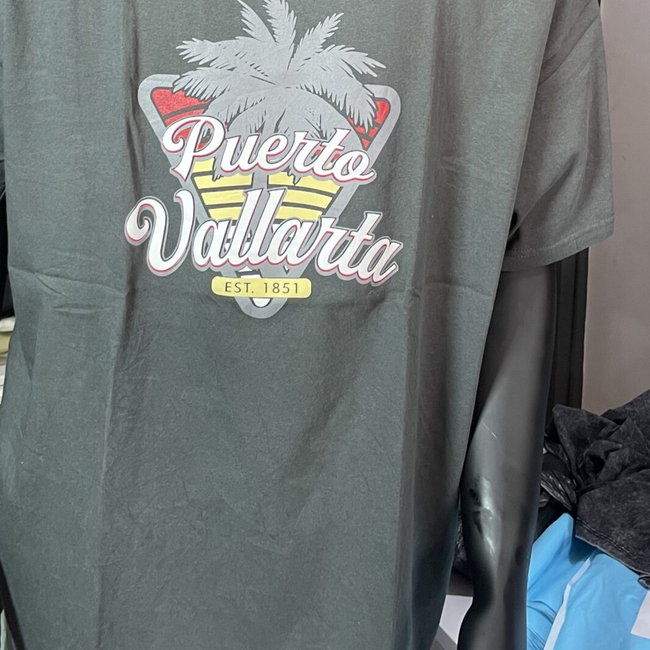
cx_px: 298
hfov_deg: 31.1
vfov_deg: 29.6
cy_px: 48
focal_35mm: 55
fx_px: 1168
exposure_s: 1/50
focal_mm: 4.2
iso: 80
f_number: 1.6
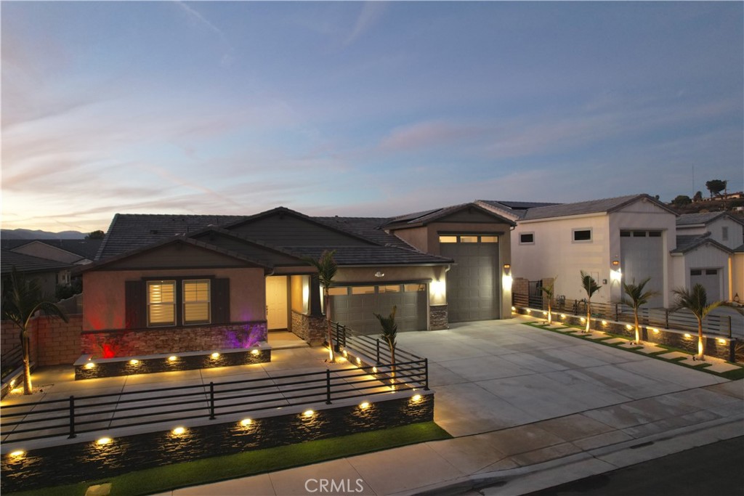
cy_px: 248
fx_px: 455
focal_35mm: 22
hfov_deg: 78.6
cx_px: 372
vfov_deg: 57.2
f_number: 2.8
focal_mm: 8.38
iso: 310
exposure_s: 1/15
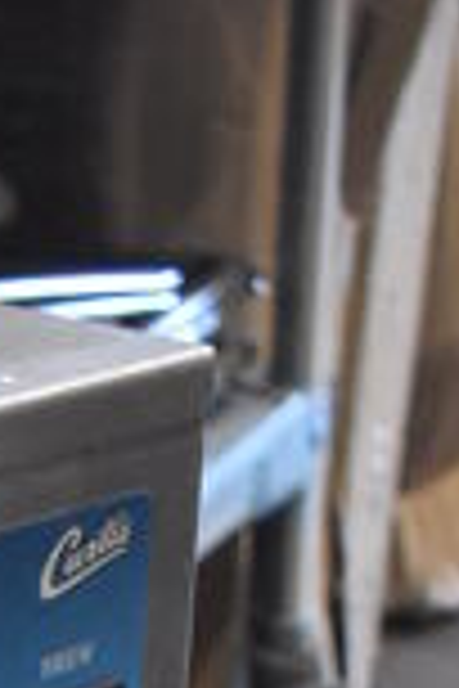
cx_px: -639
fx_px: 3423
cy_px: 1751
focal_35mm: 179
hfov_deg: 7.2
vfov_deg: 9.8
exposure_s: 1/125
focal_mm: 20
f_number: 3.5
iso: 3200
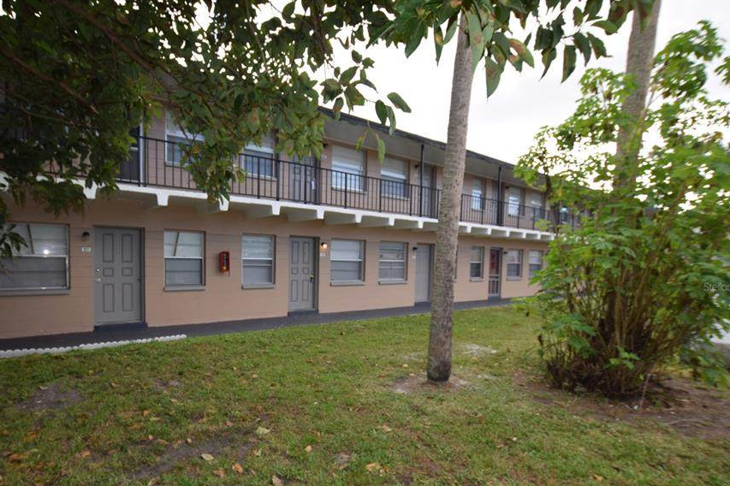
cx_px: 314
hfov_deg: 89.5
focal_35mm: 18
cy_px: 287
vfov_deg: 66.8
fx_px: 365
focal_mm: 10
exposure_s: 1/160
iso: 100
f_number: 6.3
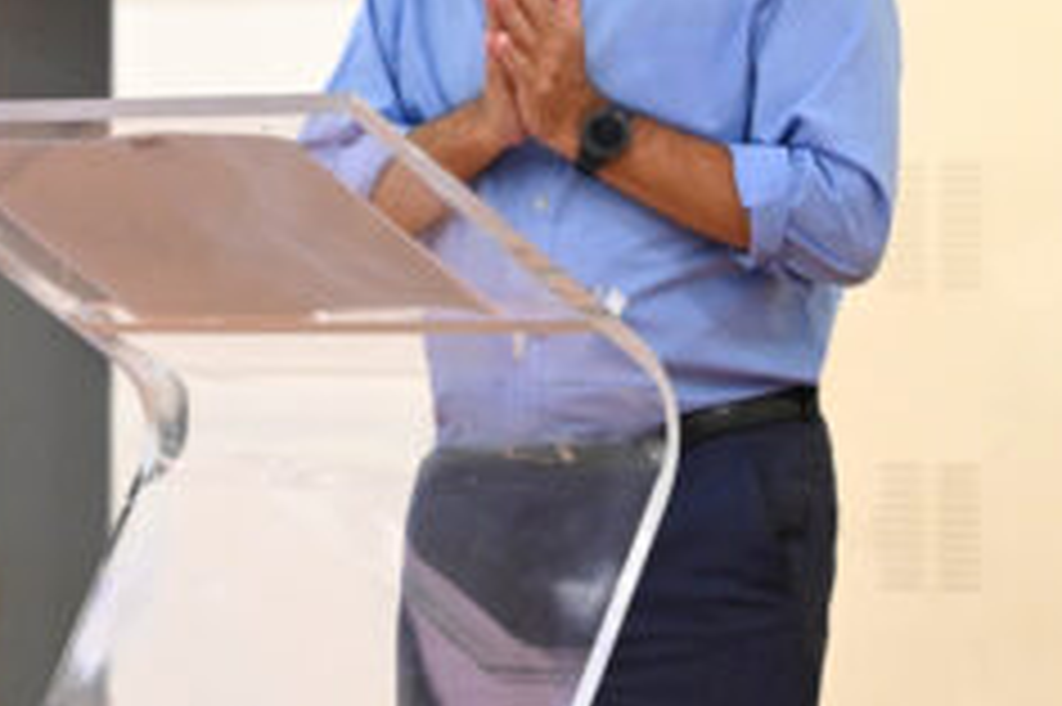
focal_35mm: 305
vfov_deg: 4.5
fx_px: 8991
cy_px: 205
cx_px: 135
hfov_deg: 6.7
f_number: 5.6
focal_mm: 120
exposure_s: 1/100
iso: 2500
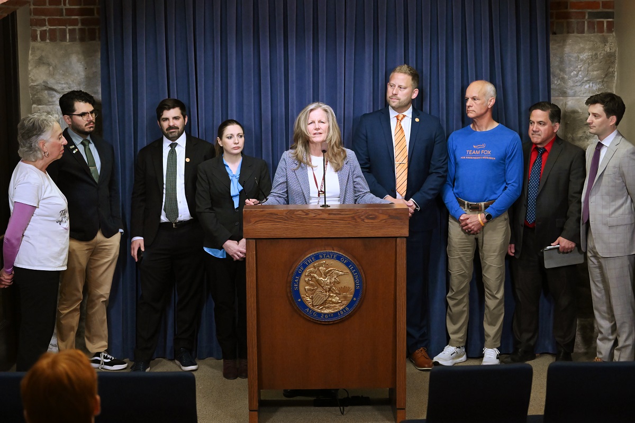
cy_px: 212
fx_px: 1235
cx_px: 318
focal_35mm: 70
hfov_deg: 28.8
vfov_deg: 19.5
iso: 6400
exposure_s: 1/400
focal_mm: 70
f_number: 5
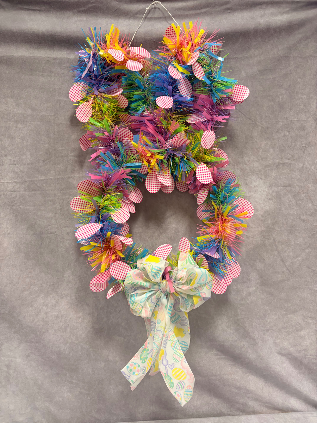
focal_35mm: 26
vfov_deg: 67.3
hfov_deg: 53.1
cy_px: 212
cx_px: 158
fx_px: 317
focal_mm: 5.96
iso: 160
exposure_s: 1/60
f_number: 1.6
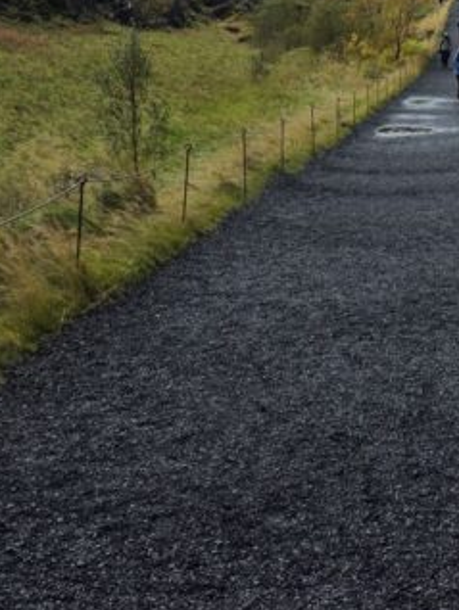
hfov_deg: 19.5
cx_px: 417
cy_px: -171
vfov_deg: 23.4
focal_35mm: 74
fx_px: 1307
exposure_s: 1/5608
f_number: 1.7
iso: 80
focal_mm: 6.3
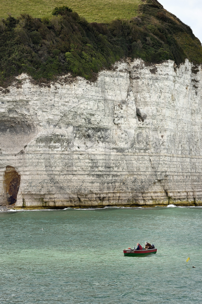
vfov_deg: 15.2
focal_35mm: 135
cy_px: 152
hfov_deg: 10.2
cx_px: 101
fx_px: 1136
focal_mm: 135
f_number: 9
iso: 200
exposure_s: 1/250
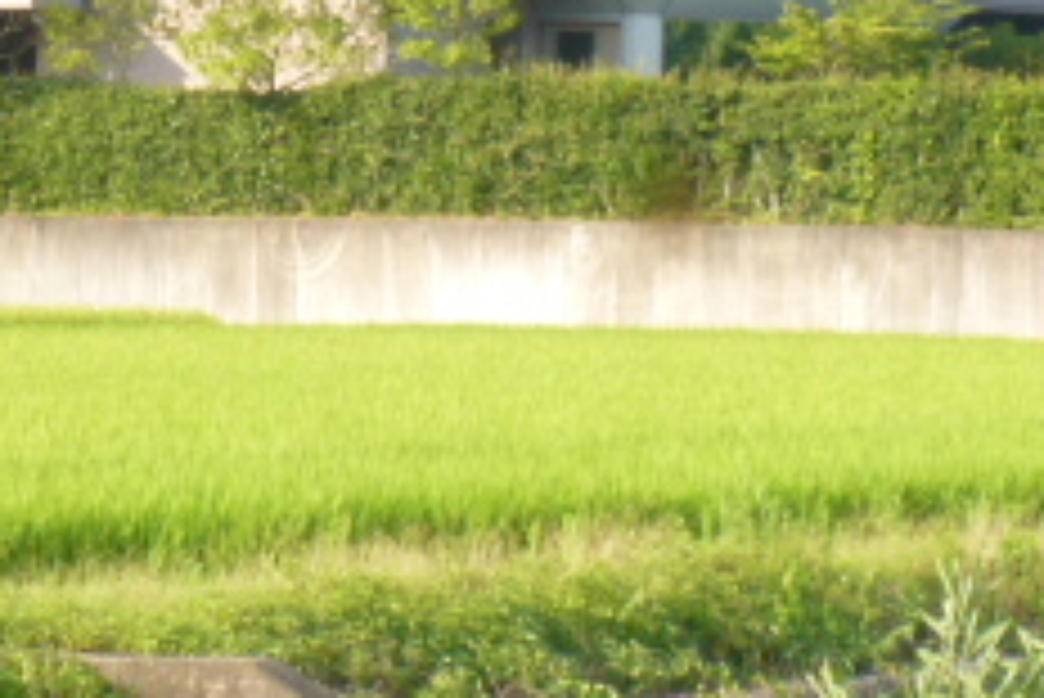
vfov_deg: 4.3
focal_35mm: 321
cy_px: -207
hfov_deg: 6.4
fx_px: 9314
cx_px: 824
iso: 100
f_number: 5.6
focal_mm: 20.1
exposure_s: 1/125
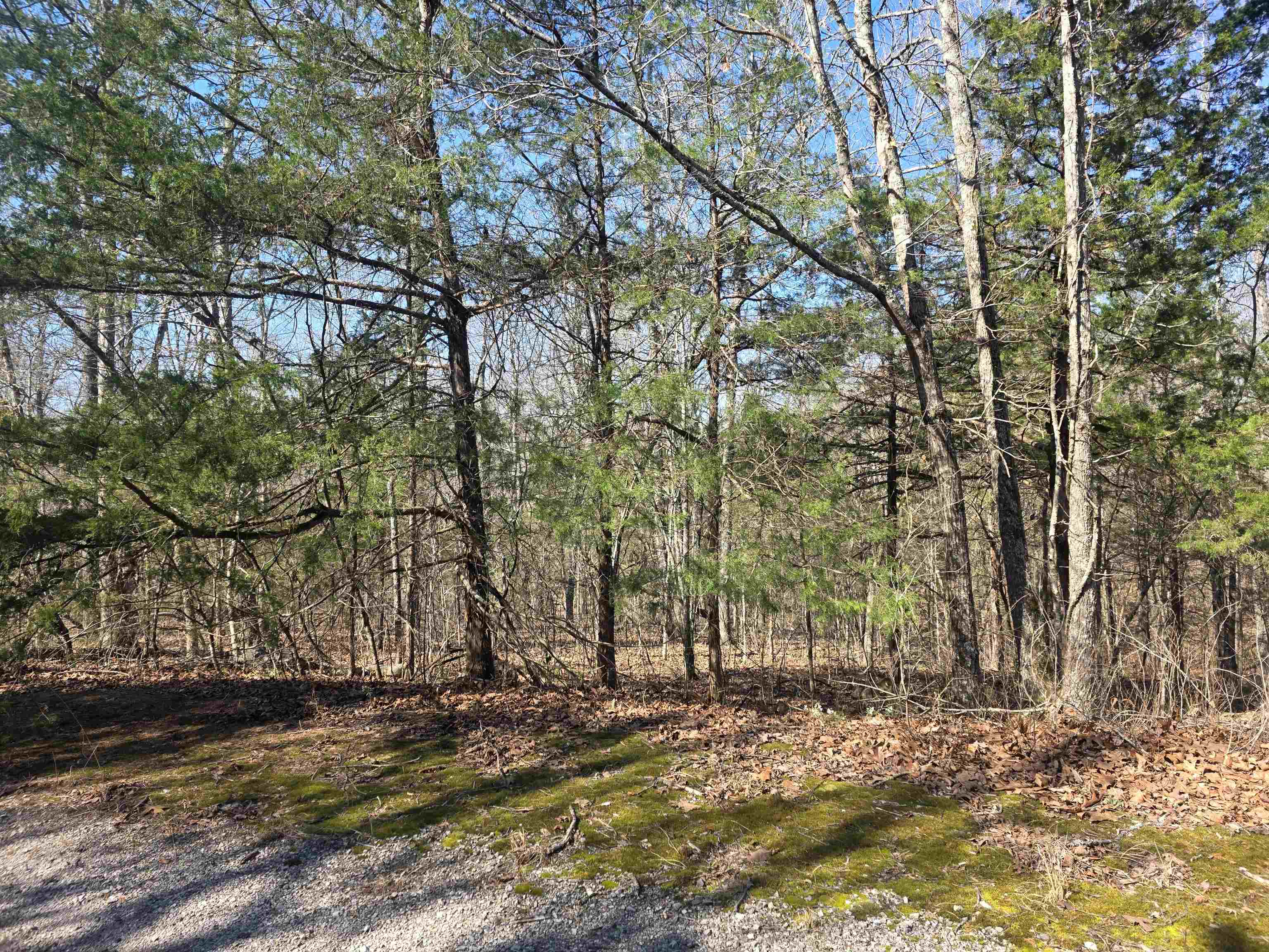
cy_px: 476
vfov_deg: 58.9
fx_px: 843
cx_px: 634
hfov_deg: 73.9
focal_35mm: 23
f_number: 1.7
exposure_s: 1/1232
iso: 80
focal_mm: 6.3
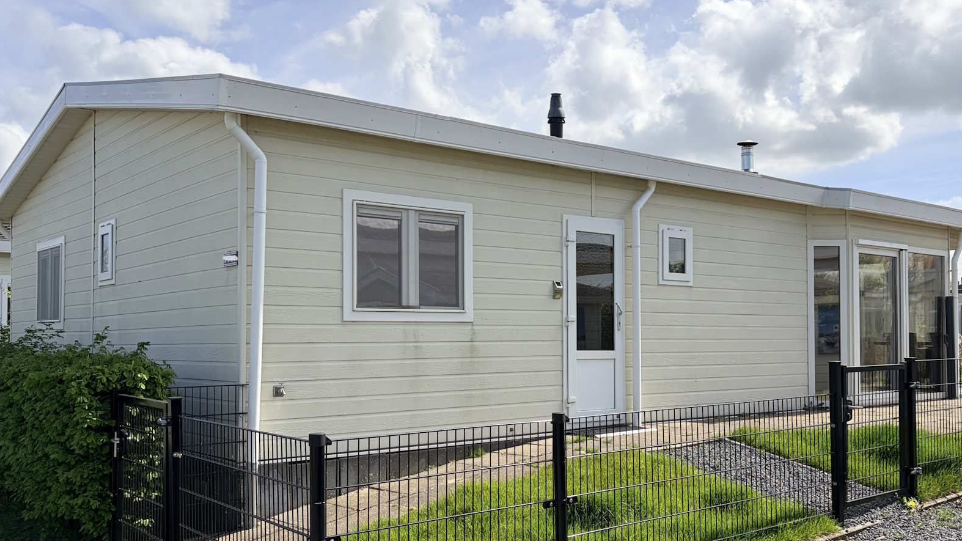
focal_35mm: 36
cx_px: 552
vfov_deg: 32.8
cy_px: 313
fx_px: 918
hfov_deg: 55.1
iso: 50
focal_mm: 5.96
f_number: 1.6
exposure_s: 1/2985
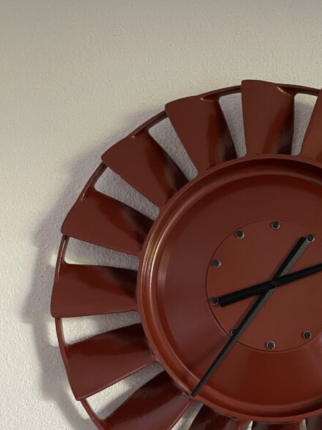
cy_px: 292
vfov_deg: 41.4
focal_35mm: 45
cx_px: 263
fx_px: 558
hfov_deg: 31.3
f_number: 1.6
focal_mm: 4.2
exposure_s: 1/50
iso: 320
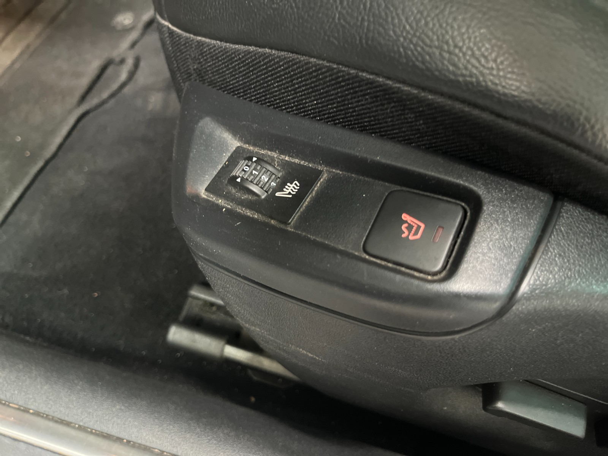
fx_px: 457
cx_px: 304
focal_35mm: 26
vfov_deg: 53.1
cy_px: 228
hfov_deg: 67.3
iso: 800
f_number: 1.6
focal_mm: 5.1
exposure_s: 1/25
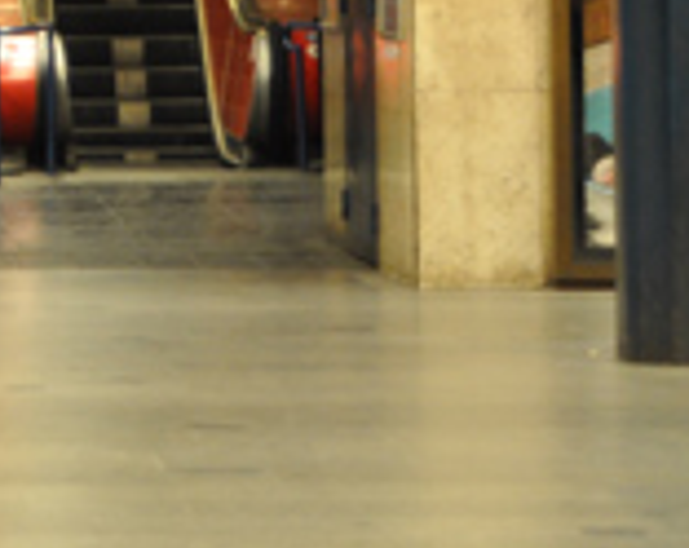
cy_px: -194
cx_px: -243
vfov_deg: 5.6
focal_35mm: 272
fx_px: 5533
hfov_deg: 7.0
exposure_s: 1/40
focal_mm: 50
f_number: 3.2
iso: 800
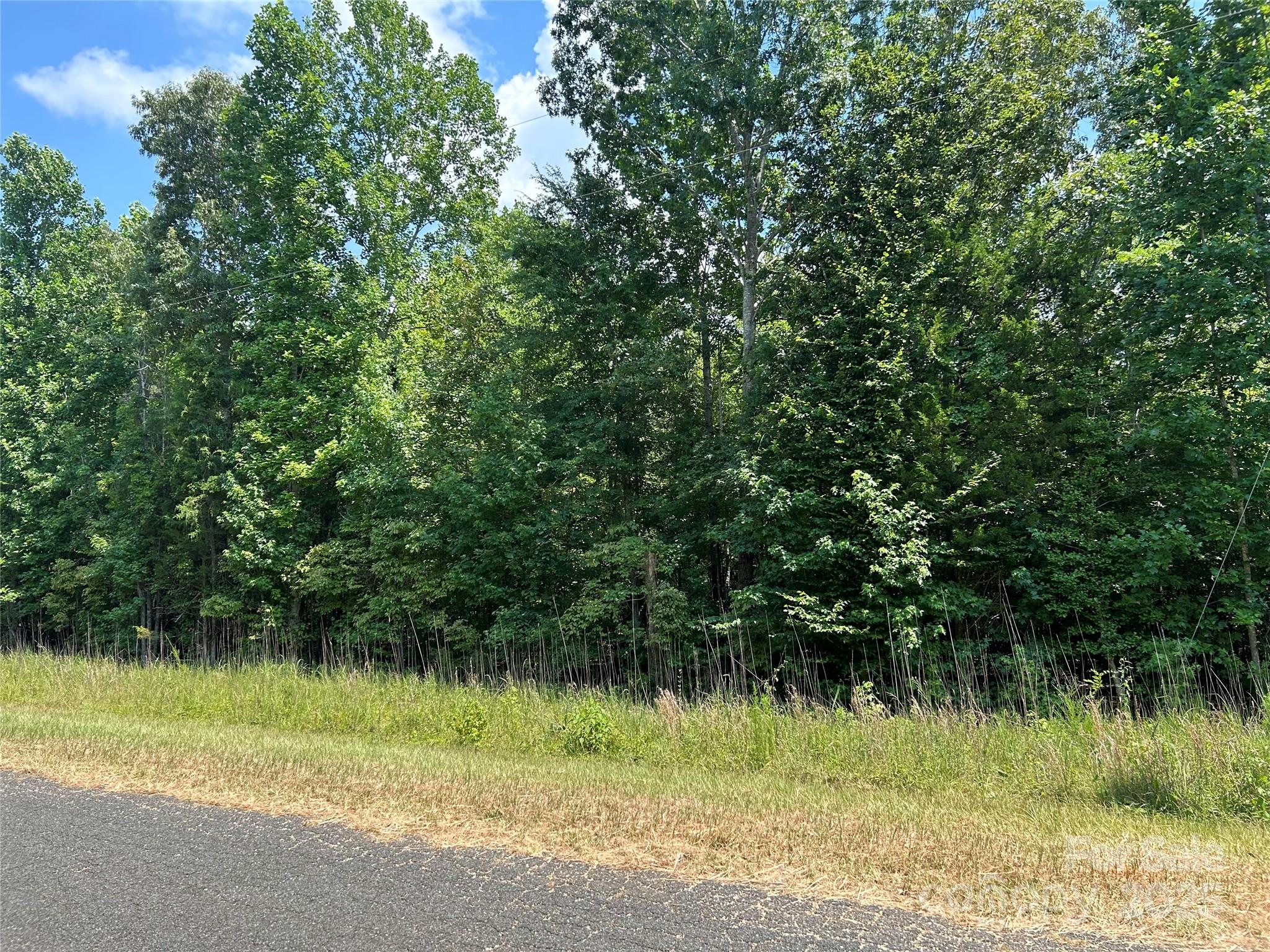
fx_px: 954
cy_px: 476
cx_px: 635
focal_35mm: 26
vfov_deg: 53.1
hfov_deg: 67.3
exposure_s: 1/1171
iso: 50
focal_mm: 5.7
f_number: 1.5
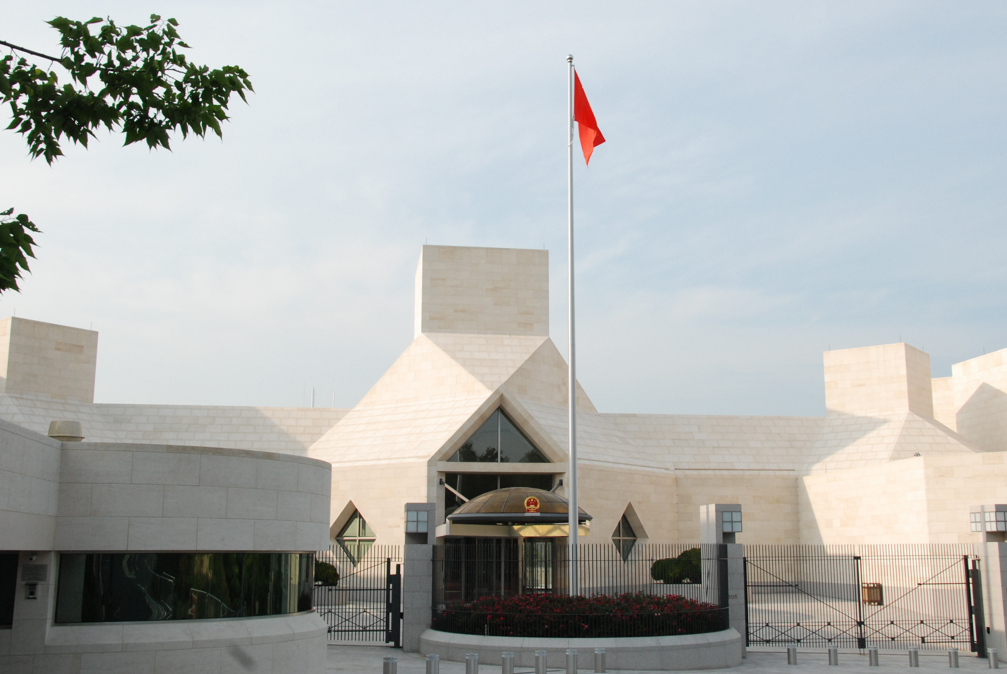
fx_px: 1036
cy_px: 323
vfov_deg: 36.0
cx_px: 534
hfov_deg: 51.8
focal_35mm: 37
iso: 640
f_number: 13
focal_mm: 22
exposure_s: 1/640
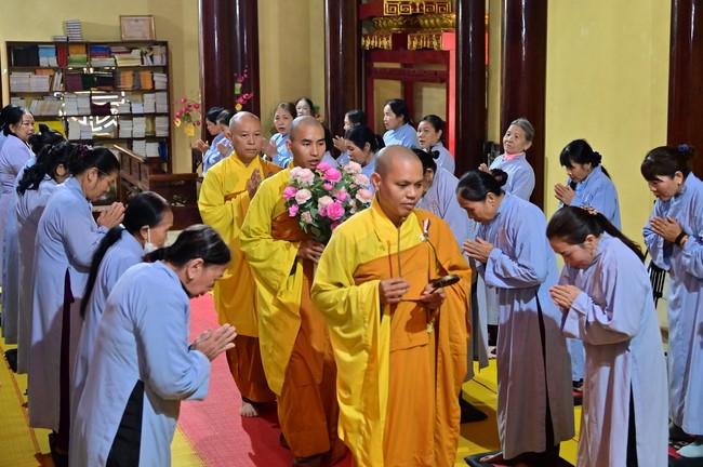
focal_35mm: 52
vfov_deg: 25.9
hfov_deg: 38.2
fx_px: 1014
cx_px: 352
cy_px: 234
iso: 2500
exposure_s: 1/60
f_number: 4.5
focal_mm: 52
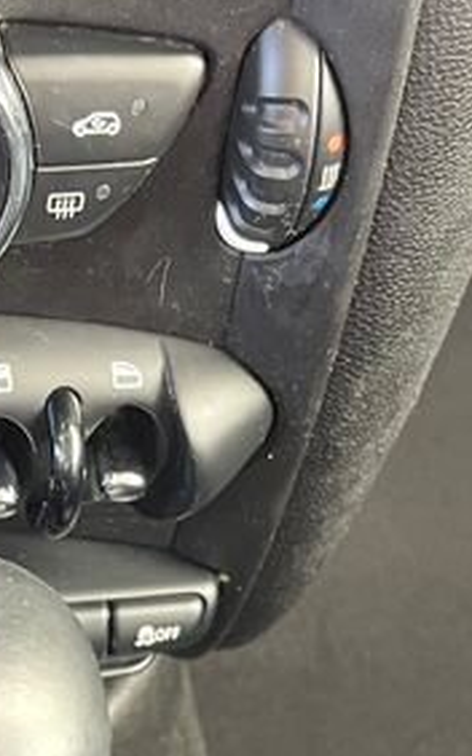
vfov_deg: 20.4
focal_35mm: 100
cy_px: 673
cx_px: 91
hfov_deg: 13.0
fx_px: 2060
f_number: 1.6
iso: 200
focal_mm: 5.1
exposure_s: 1/60
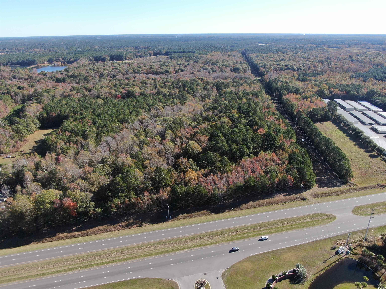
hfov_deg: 71.6
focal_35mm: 24
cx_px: 193
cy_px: 144
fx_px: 268
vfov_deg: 56.8
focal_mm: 4.39
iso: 100
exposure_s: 1/640
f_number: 2.8
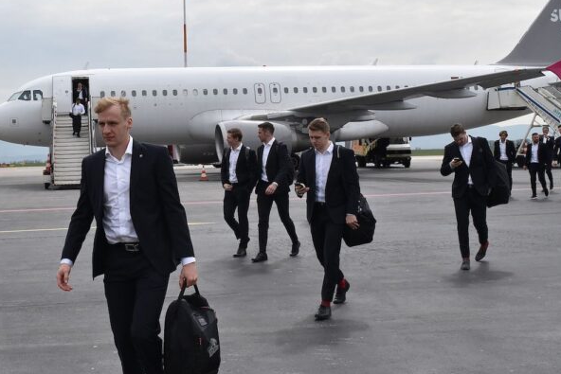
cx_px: 254
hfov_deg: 40.6
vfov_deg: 27.7
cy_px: 201
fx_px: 758
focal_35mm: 49
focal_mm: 25
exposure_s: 1/1250
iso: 800
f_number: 11
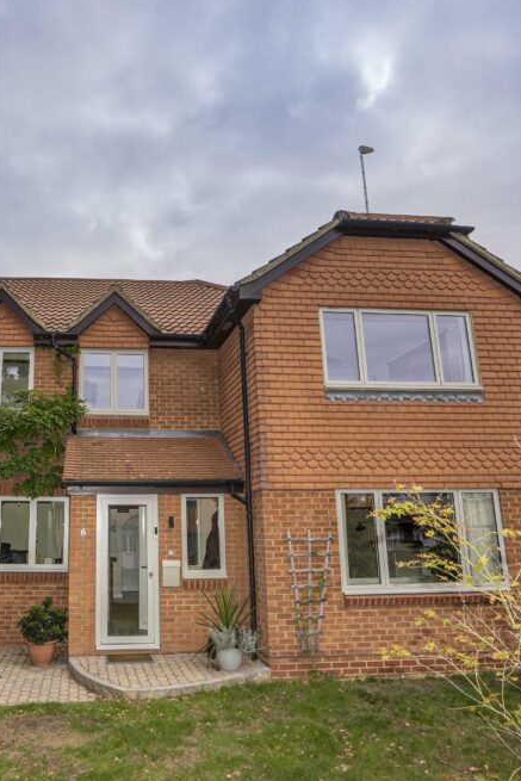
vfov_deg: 71.5
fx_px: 542
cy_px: 401
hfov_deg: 48.9
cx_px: 119
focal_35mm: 25
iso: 100
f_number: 6.3
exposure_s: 1/250
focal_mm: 16
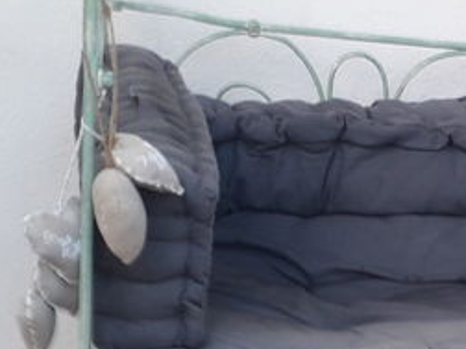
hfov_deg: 17.2
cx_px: 623
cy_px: 390
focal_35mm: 107
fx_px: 1440
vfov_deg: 13.5
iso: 40
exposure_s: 1/118
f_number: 1.9
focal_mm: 3.6
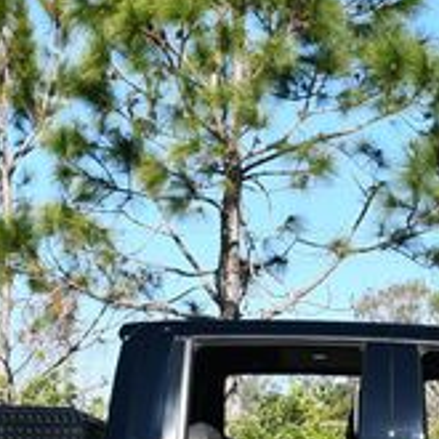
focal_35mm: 191
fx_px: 2740
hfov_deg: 9.1
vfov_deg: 9.1
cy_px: 367
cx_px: 317
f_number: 8
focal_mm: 29
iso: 125
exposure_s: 1/250
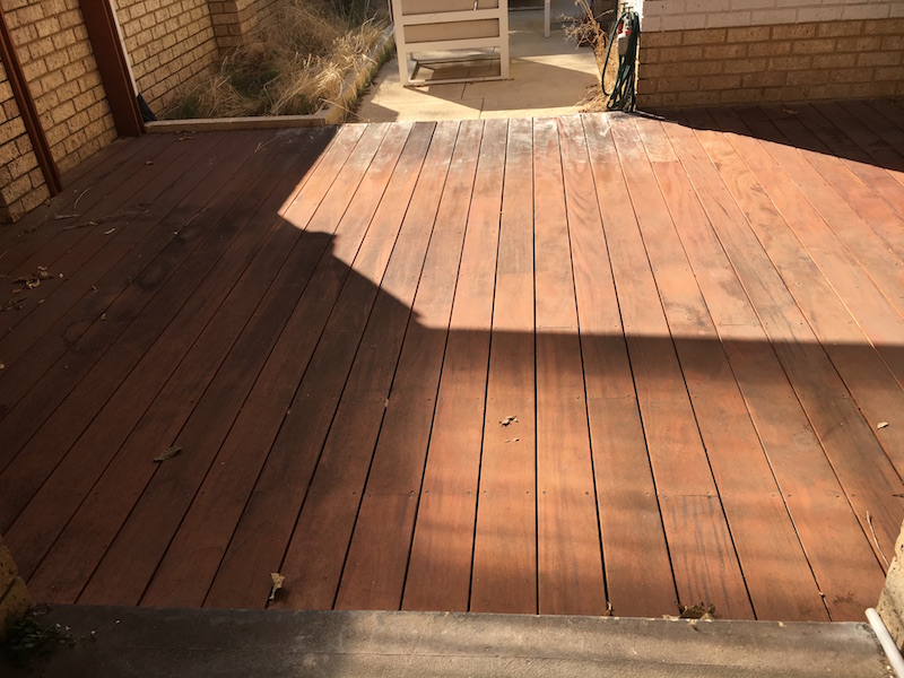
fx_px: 757
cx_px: 452
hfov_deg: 61.7
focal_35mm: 29
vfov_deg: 48.2
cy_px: 339
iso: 25
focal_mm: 4.15
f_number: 2.2
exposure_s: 1/793
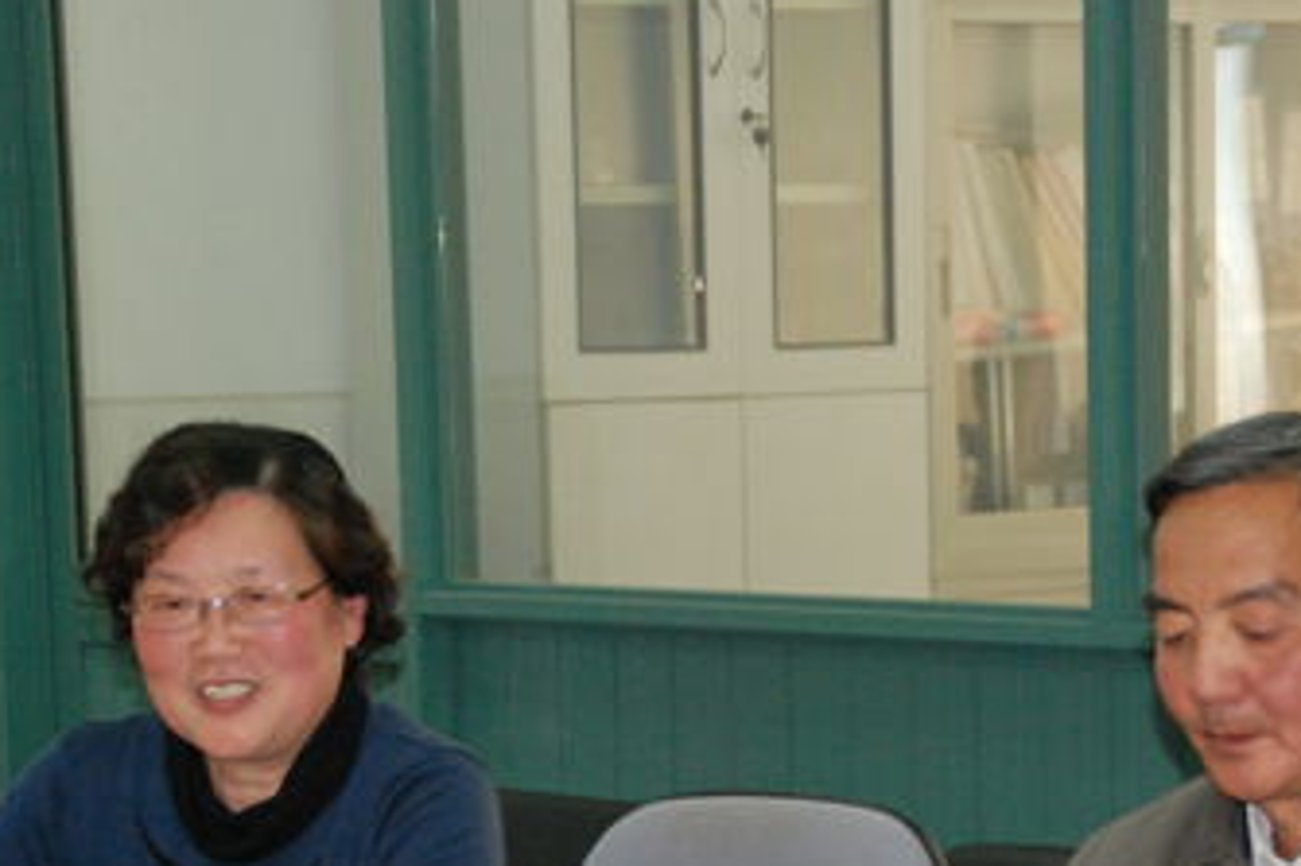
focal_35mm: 140
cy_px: 767
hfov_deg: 14.7
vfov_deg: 9.7
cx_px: 691
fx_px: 5057
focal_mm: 52
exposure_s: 1/60
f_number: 5.6
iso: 1250
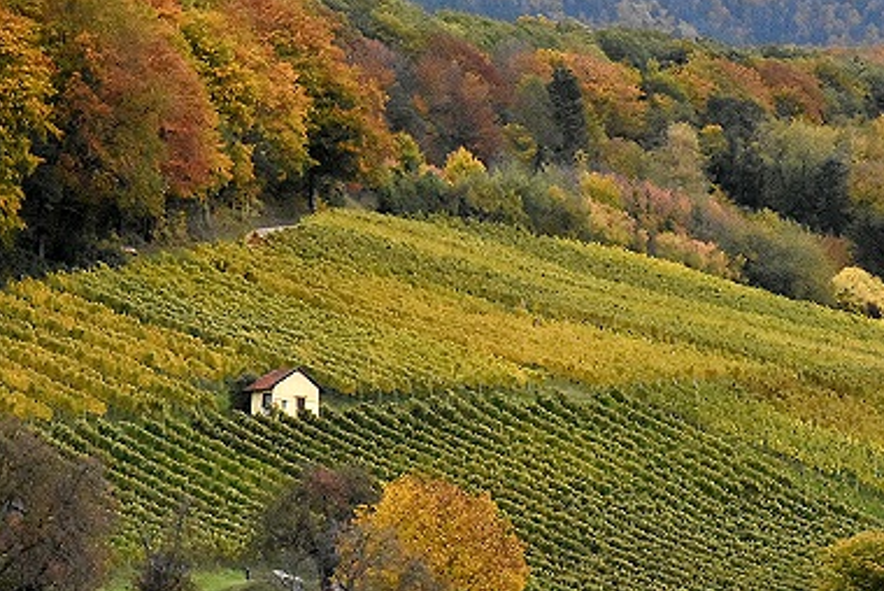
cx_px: 651
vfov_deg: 6.1
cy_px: 147
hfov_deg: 9.1
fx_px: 5524
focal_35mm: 225
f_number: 10
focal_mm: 95
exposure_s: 1/8000
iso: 5600
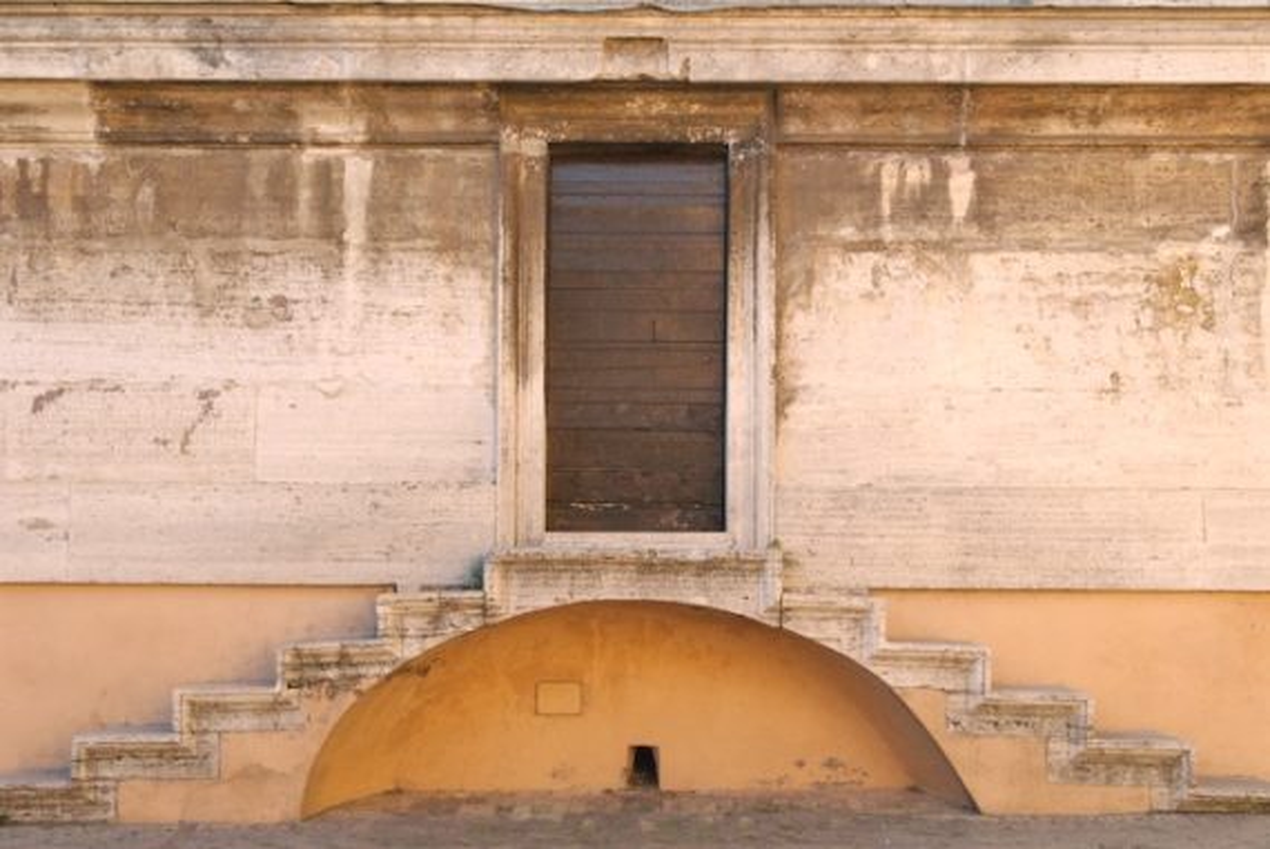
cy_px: 424
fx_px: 2118
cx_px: 635
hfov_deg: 33.4
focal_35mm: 60
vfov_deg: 22.7
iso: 1000
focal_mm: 40
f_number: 16
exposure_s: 1/60
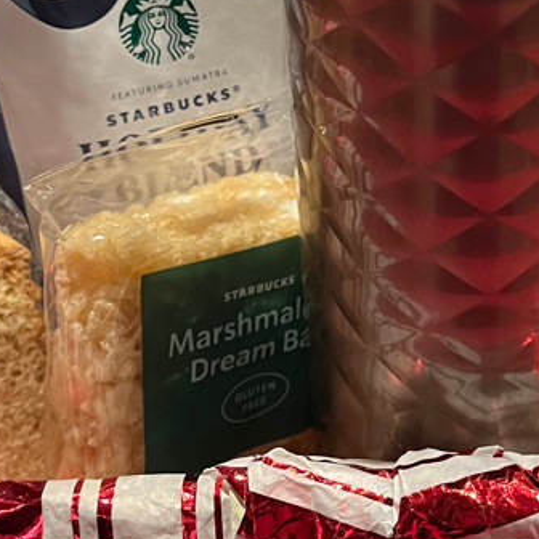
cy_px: 98
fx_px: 1445
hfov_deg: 20.9
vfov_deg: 20.9
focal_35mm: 82
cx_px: 443
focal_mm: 5.1
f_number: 1.6
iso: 400
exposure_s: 1/40
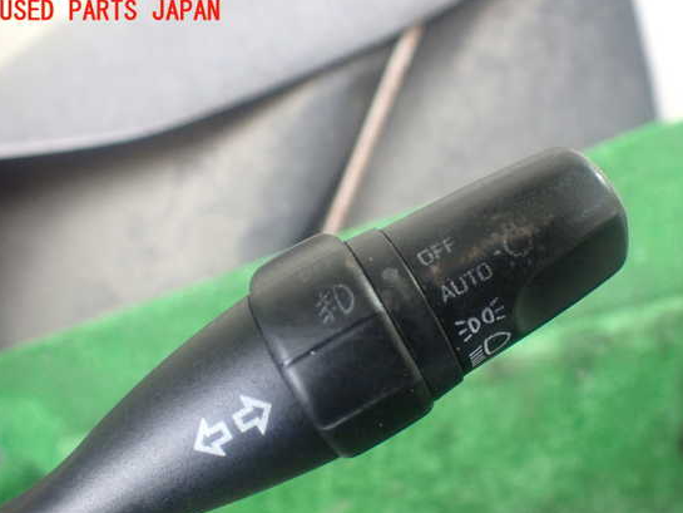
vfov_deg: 42.9
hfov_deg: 55.3
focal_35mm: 33
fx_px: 651
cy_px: 278
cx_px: 368
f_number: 2.3
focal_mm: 5.4
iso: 800
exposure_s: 1/50
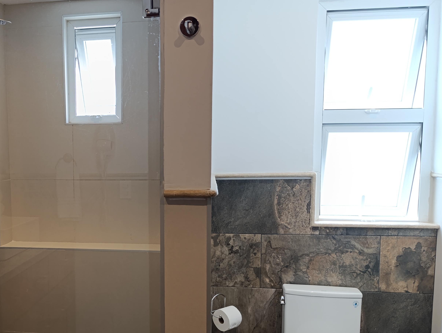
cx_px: 118
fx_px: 499
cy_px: 209
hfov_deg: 46.3
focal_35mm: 39
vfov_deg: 36.7
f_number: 1.6
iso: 500
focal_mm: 6.14
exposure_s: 1/100
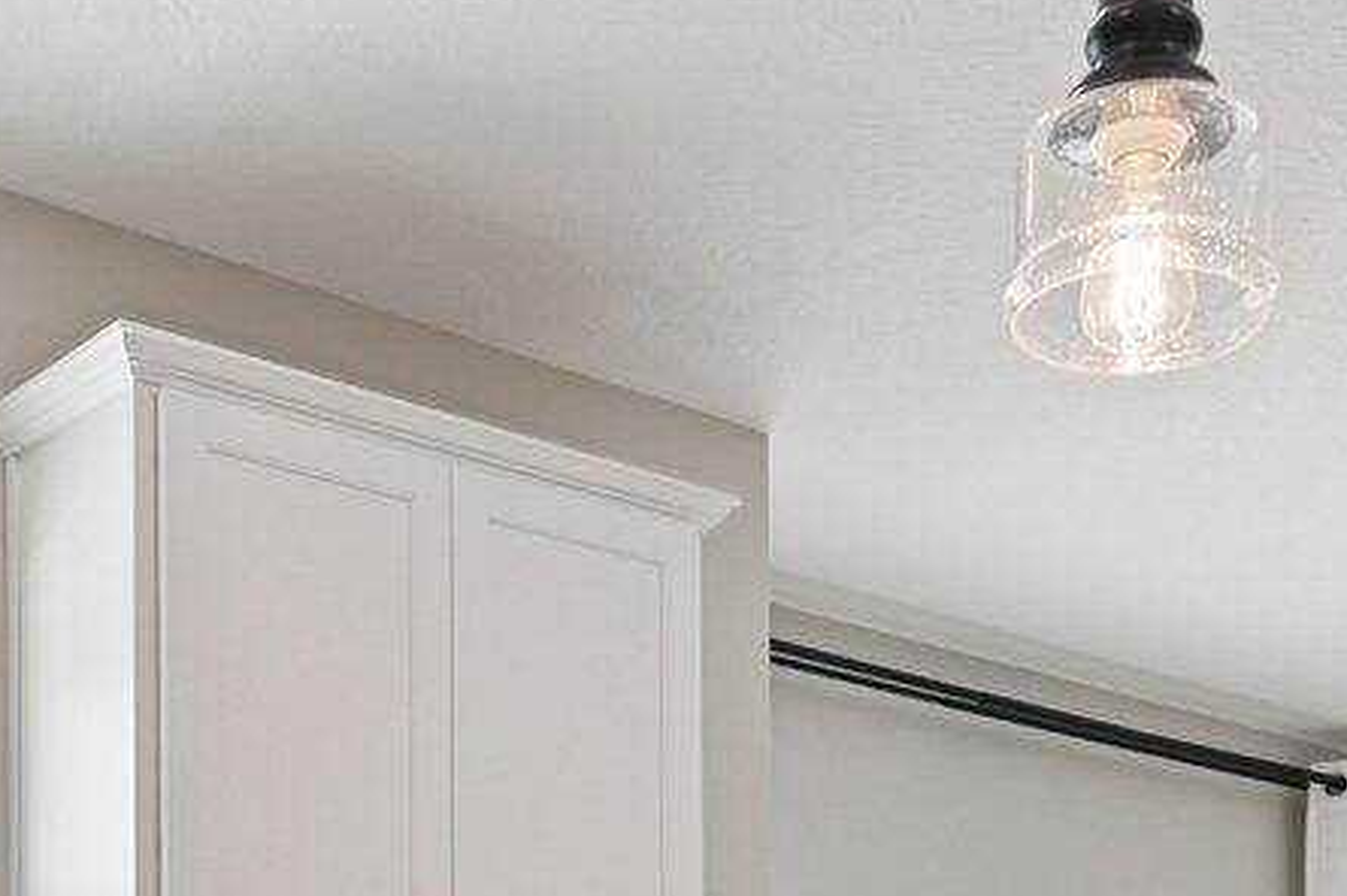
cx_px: 509
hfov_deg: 29.2
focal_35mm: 69
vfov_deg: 17.5
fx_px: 2580
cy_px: 1383
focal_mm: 15
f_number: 4
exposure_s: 1/250
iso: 400
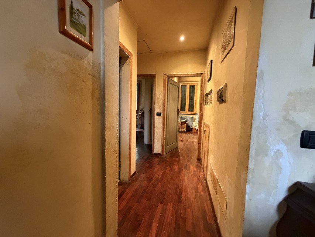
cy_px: 118
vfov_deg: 85.7
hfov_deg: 102.1
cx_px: 158
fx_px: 127
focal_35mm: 14
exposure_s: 1/50
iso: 800
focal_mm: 2.22
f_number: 2.2
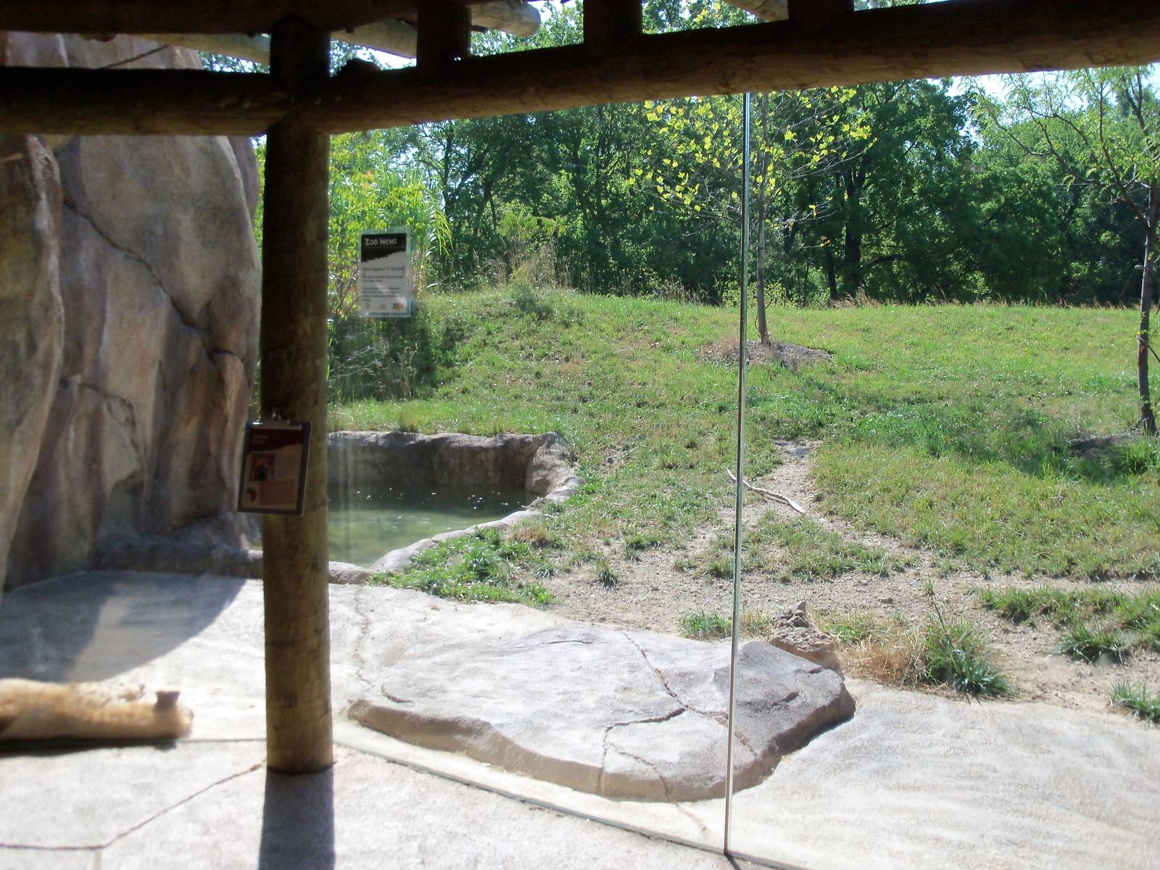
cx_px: 580
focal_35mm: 35
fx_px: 1173
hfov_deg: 52.6
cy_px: 435
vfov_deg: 40.7
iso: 80
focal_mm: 6.3
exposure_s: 1/500
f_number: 3
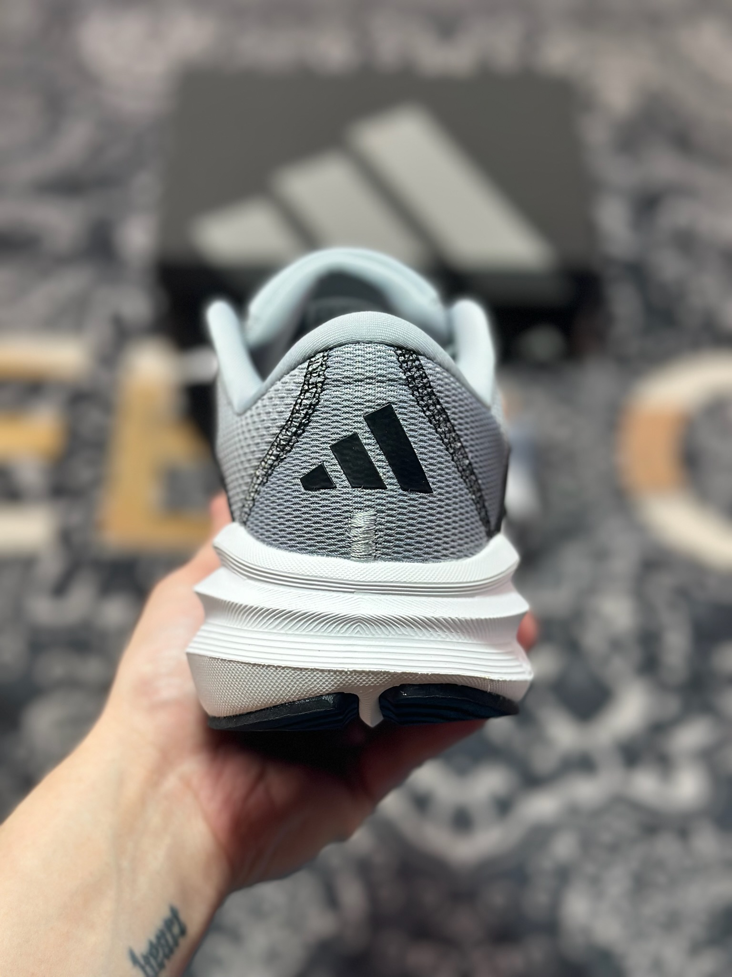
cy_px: 488
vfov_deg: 39.7
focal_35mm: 48
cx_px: 366
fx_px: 1353
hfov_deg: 30.3
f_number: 1.78
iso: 80
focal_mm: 6.86
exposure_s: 1/337
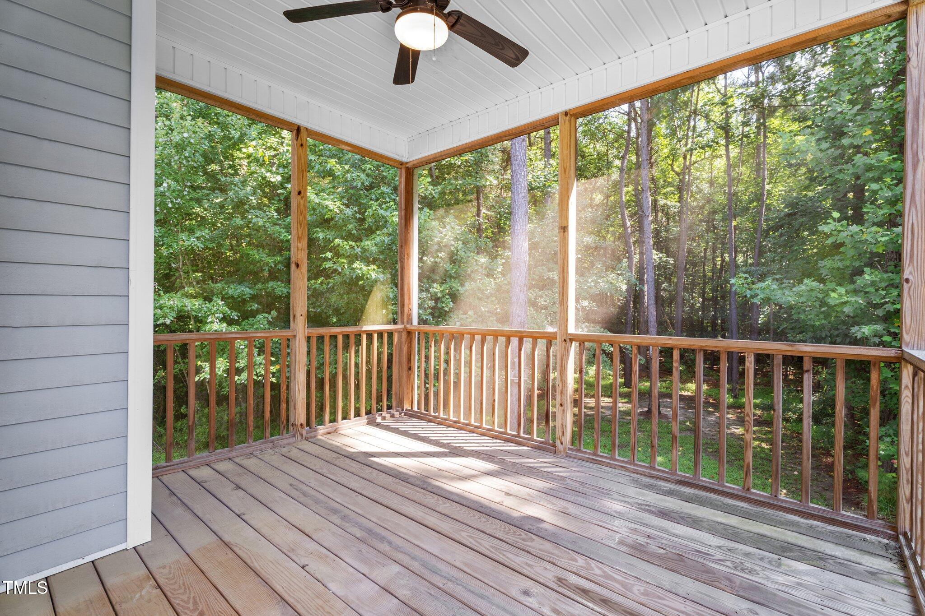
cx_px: 462
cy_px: 308
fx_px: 411
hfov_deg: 96.7
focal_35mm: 16
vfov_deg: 73.7
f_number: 8
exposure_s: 1/10
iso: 400
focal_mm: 16
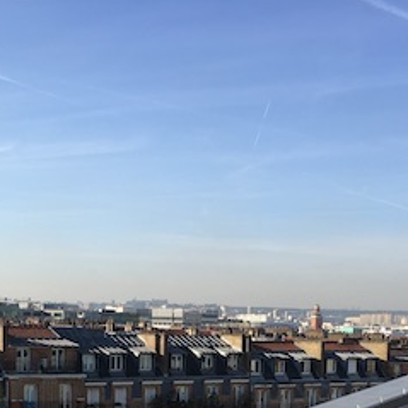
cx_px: 217
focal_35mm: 75
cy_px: 443
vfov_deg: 21.9
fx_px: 1000
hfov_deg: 23.1
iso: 25
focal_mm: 4.15
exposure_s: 1/999
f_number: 2.2
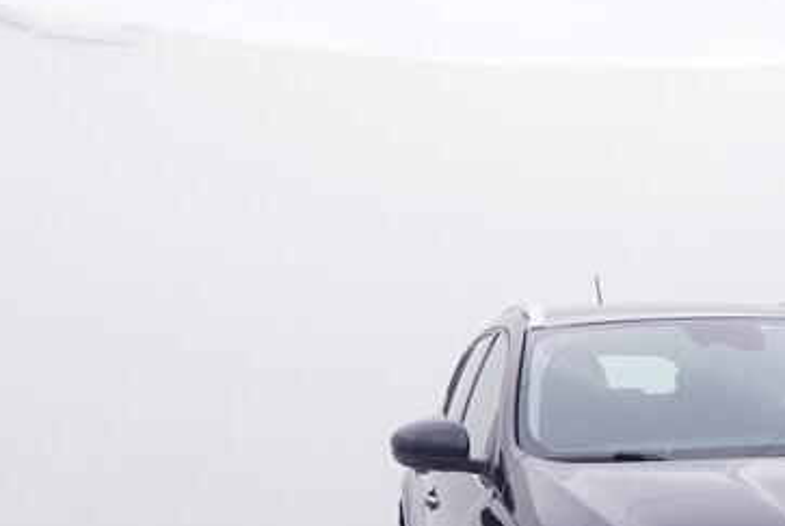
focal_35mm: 63
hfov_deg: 30.4
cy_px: 537
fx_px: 1384
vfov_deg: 20.7
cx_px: 692
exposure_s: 1/80
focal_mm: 15
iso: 200
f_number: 5
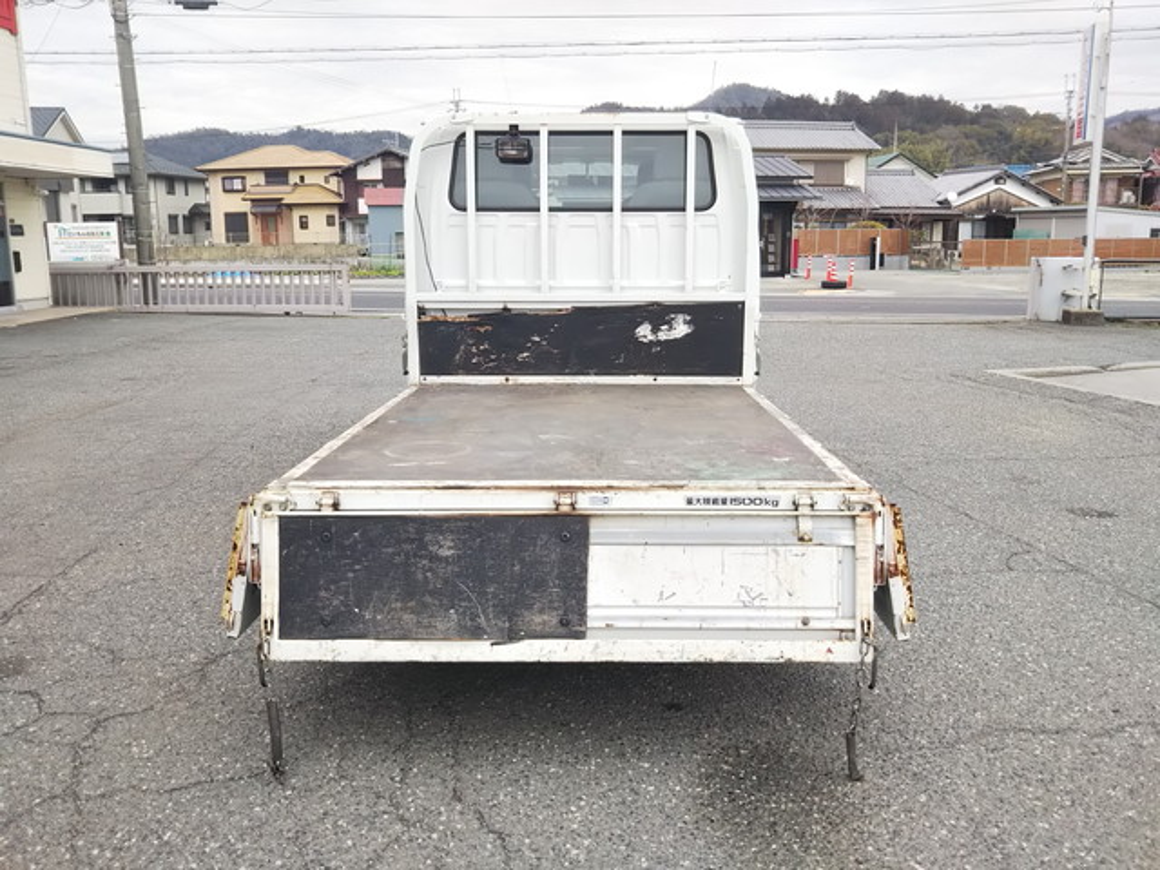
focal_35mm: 30
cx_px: 580
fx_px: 1005
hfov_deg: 60.0
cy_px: 435
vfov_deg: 46.8
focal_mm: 4
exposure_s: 1/182
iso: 20
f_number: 2.2
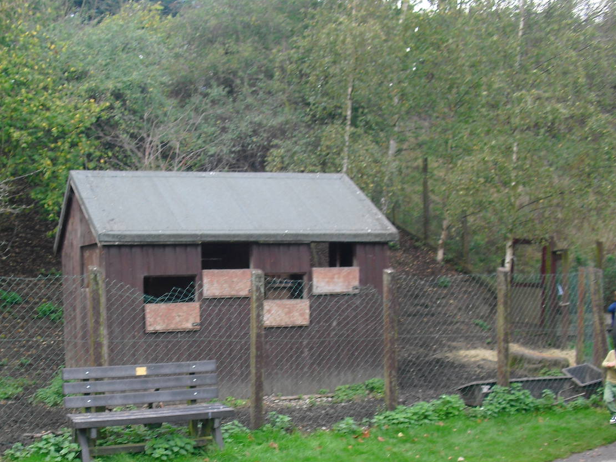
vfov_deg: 27.7
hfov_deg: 36.3
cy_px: 333
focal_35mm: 52
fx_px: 925
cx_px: 186
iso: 100
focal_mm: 6.3
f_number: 3.1
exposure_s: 1/80
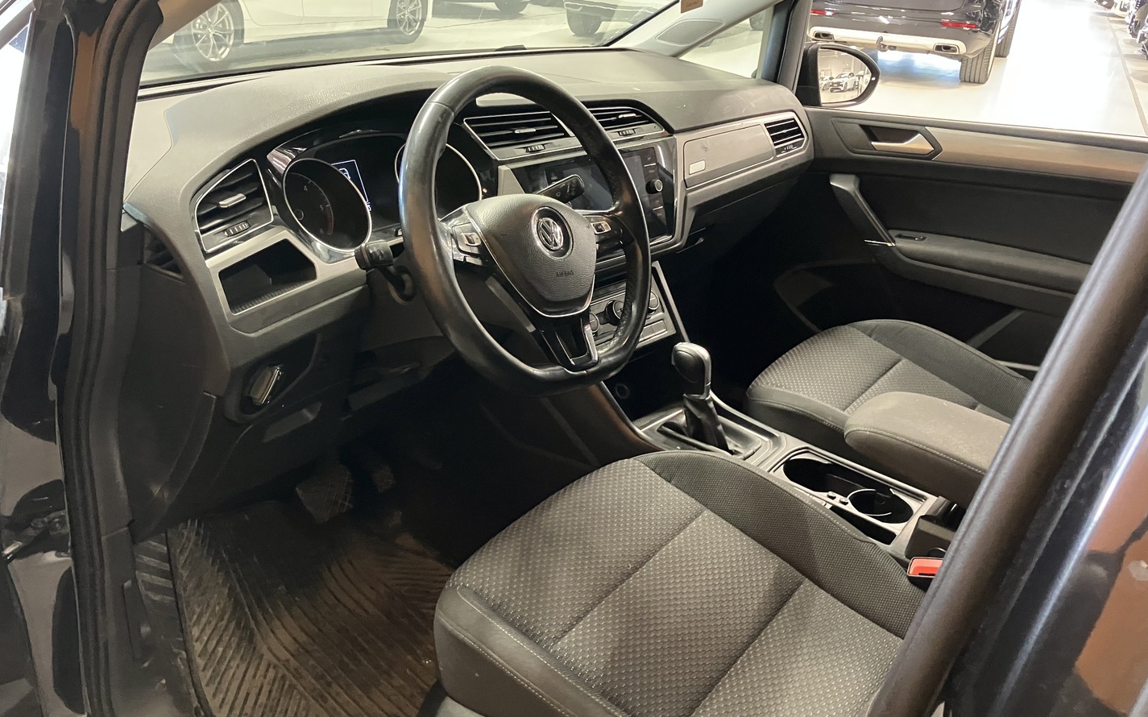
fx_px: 938
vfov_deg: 41.8
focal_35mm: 30
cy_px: 359
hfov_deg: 62.9
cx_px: 570
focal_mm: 3.99
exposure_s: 1/30
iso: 500
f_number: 1.8
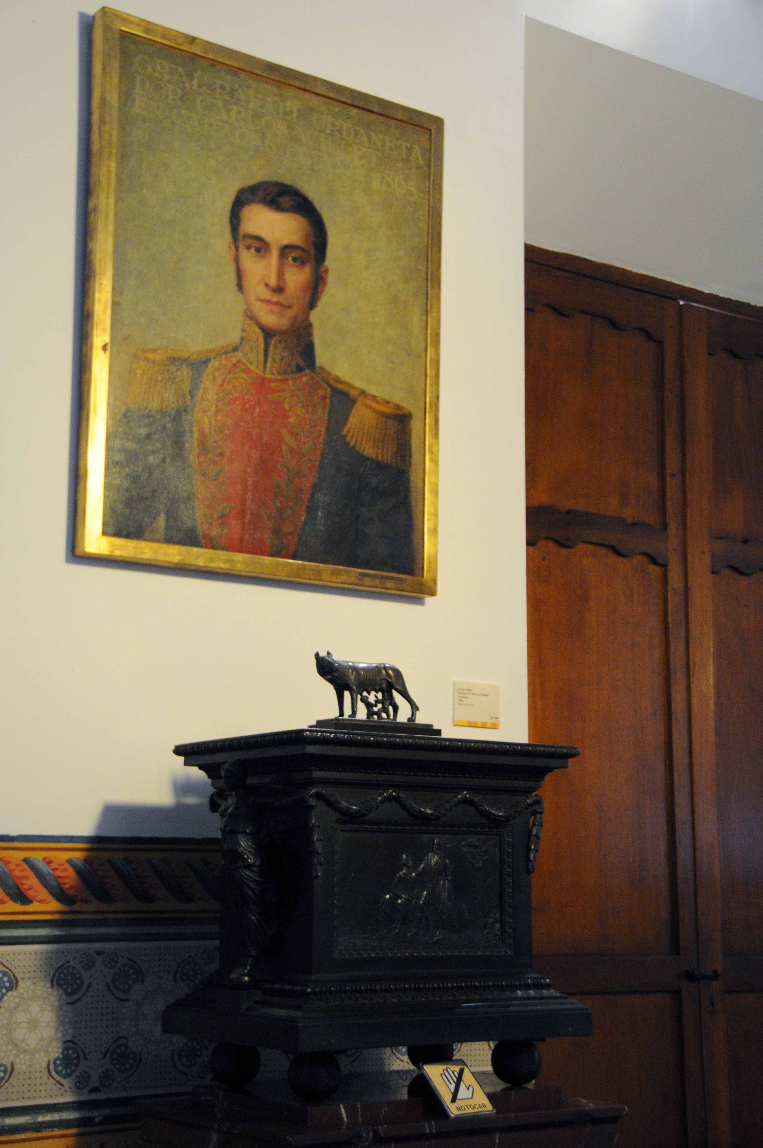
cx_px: 382
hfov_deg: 26.4
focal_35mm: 51
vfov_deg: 38.9
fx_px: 1625
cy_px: 574
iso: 1600
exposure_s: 1/20
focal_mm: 34
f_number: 4.2
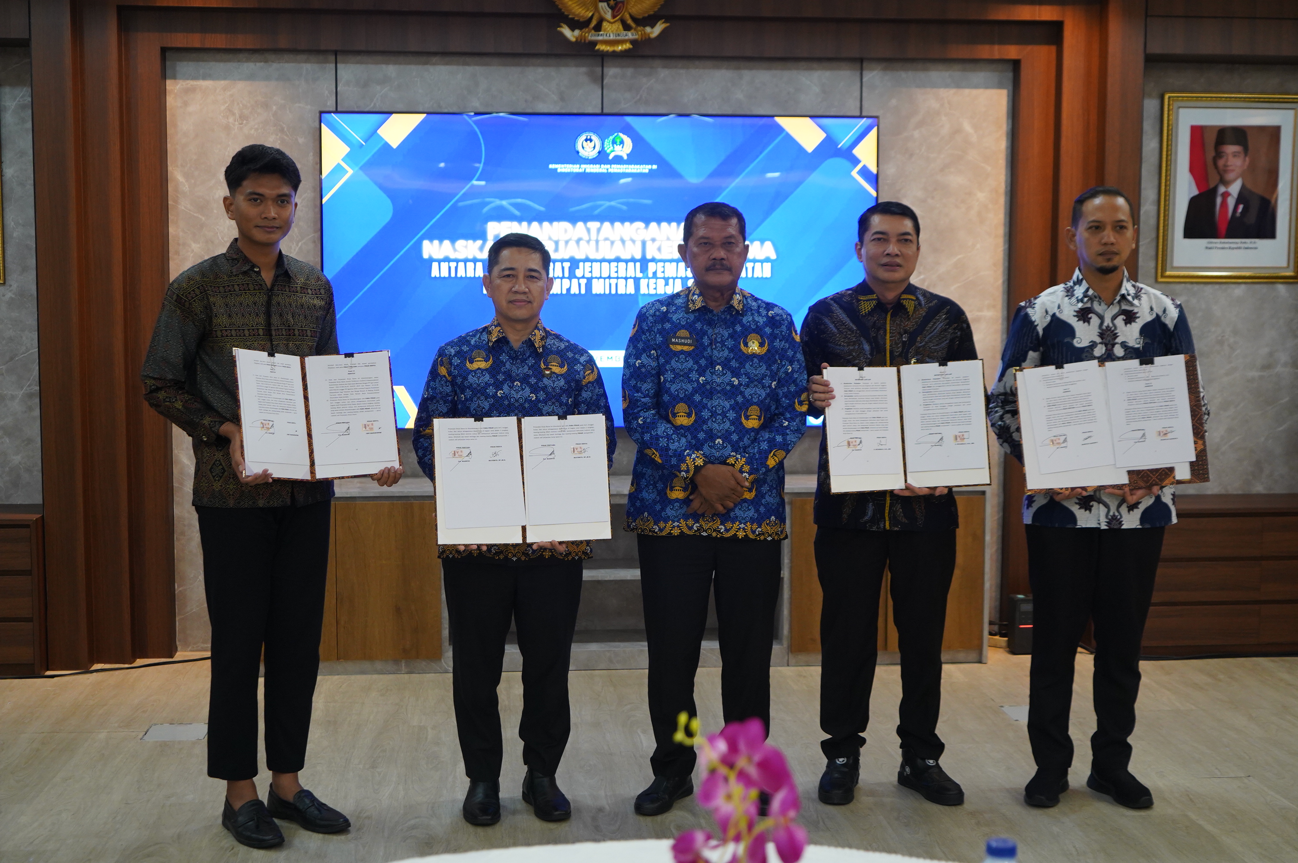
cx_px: 649
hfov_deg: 43.6
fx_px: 1621
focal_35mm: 45
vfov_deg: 29.8
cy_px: 432
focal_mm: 45
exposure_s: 1/160
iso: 2500
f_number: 4
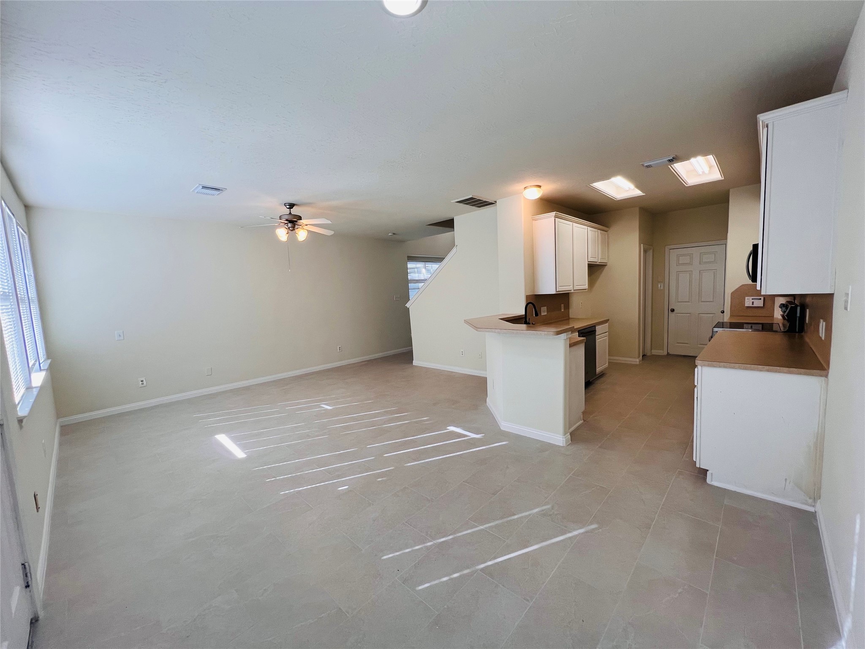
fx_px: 325
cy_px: 324
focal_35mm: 13
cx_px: 432
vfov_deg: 89.9
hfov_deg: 106.2
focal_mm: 1.57
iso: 64
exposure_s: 1/120
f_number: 1.8
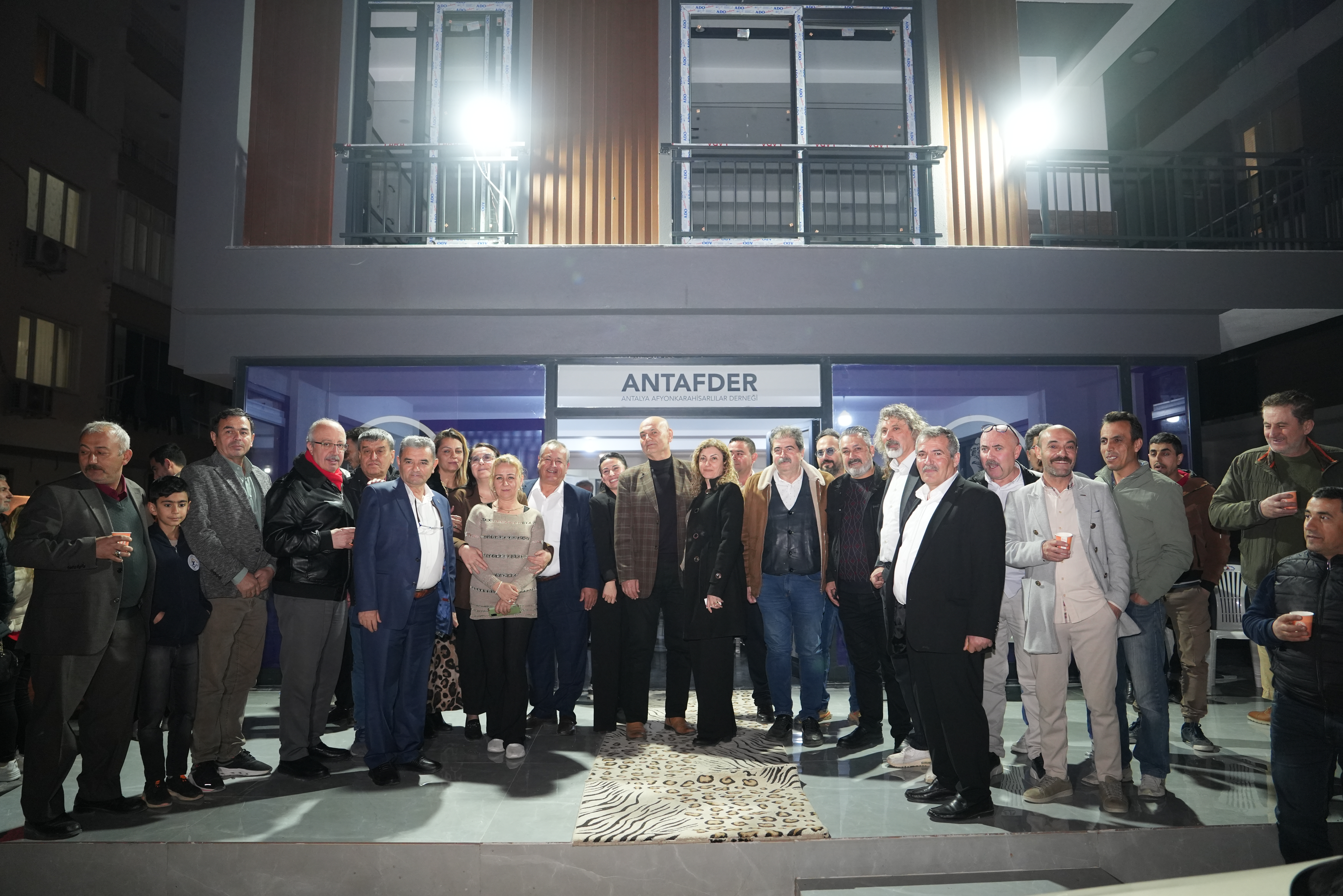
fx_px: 895
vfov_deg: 53.1
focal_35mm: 24
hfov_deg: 73.7
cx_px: 672
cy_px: 448
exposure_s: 1/100
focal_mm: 24
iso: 2500
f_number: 2.8
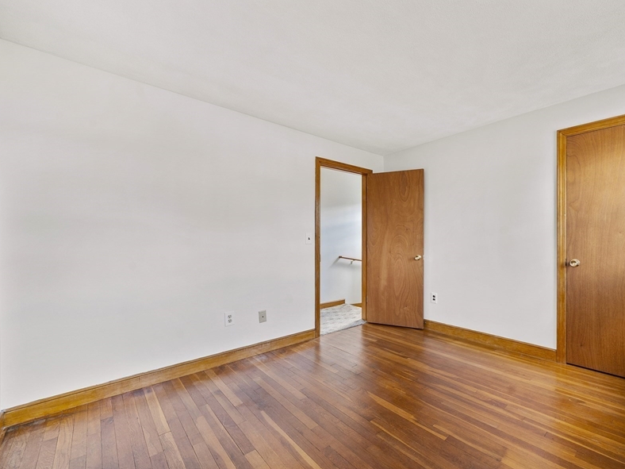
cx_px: 388
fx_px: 271
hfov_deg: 96.3
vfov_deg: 81.7
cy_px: 238
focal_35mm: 15
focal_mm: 12
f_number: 8
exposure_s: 1/3
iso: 320
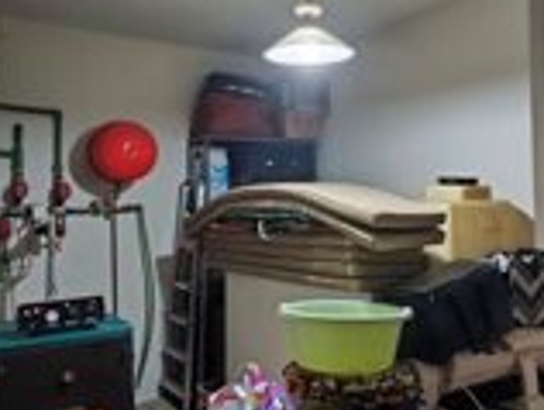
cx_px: 353
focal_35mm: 34
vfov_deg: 41.9
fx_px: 535
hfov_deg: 53.1
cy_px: 189
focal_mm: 1.65
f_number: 2.2
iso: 400
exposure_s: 1/12.5
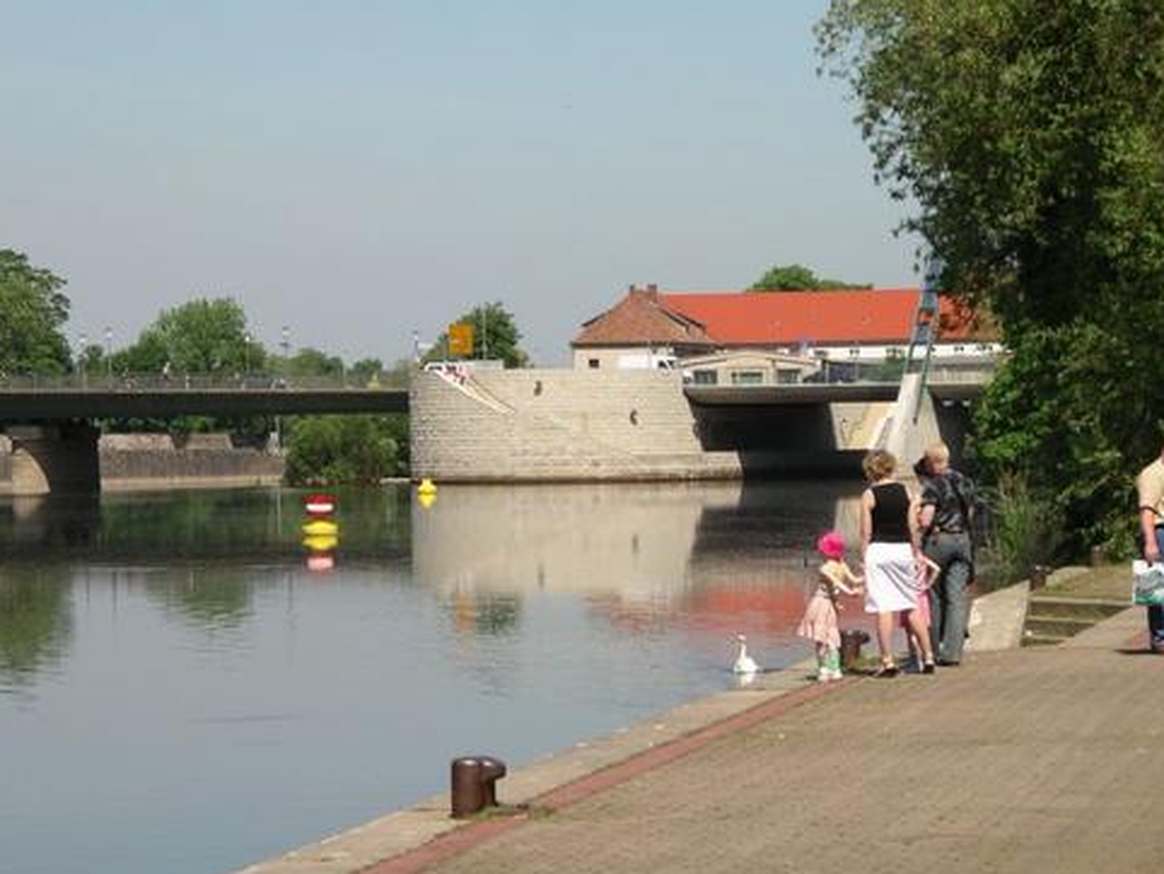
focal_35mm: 130
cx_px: 669
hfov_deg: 15.2
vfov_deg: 11.4
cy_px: 514
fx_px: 4374
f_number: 5.6
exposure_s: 1/500
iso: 64
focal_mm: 20.4
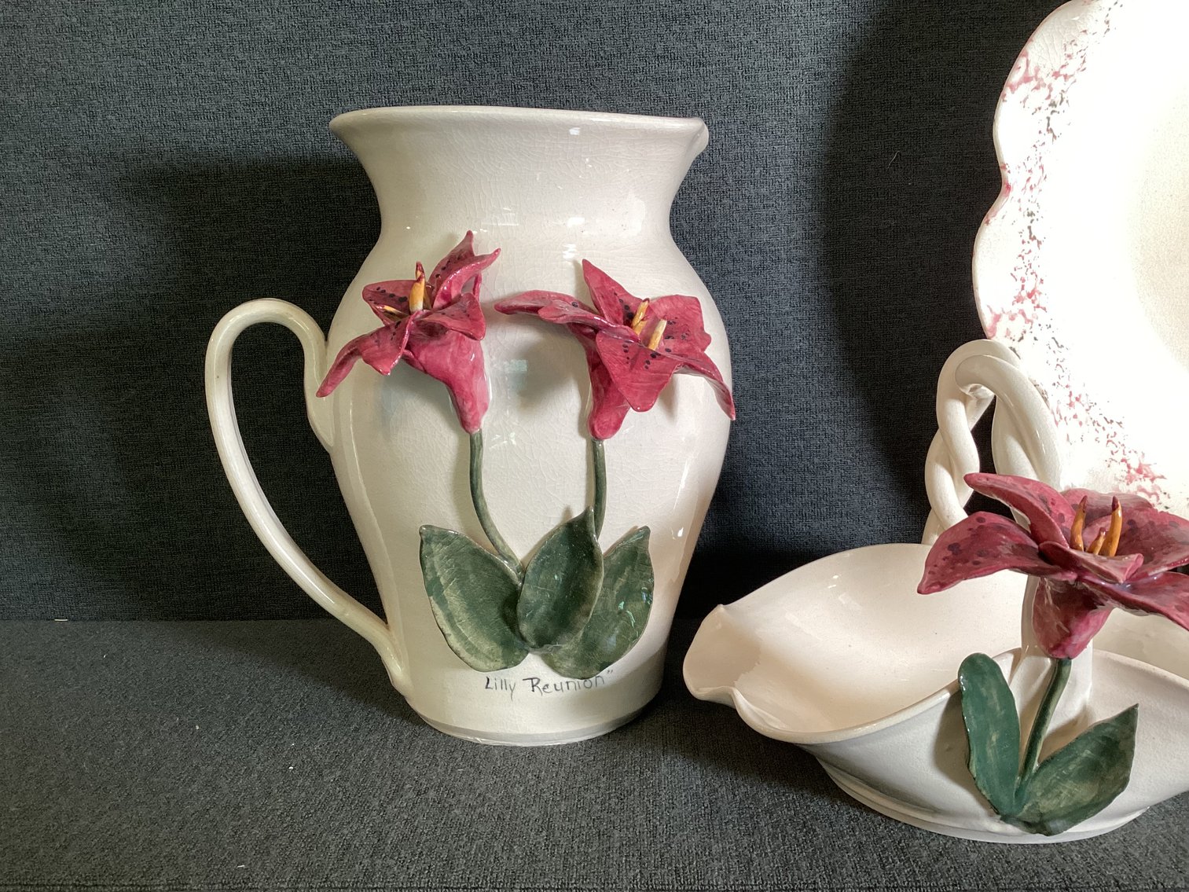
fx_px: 1065
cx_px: 594
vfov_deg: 45.4
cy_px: 446
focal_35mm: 31
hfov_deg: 58.3
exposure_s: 1/60
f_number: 2.4
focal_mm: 3.3
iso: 125
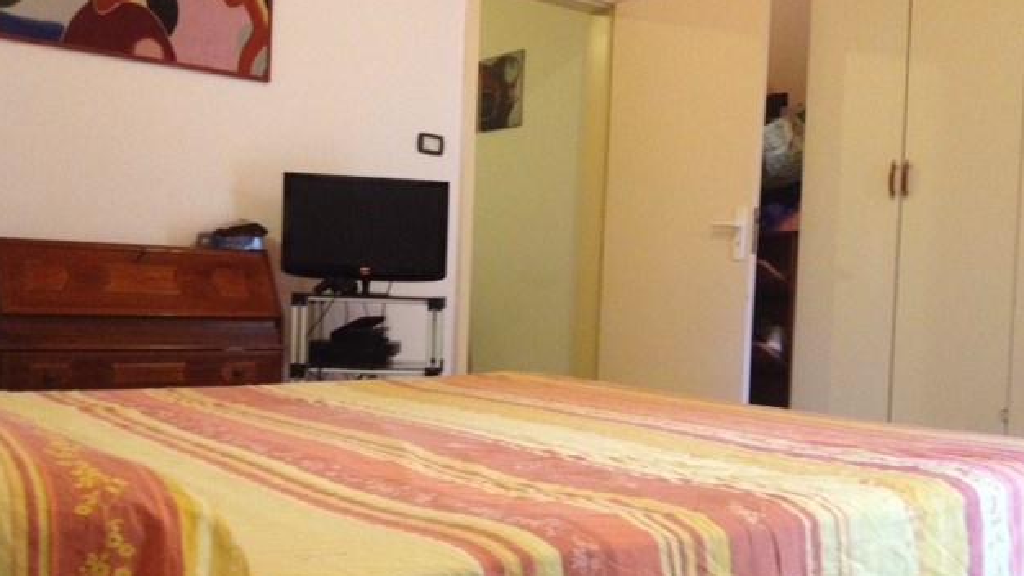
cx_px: 517
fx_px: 1059
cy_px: 335
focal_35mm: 39
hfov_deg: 51.6
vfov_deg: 30.4
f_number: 2.4
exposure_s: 1/17
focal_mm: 4.28
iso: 400
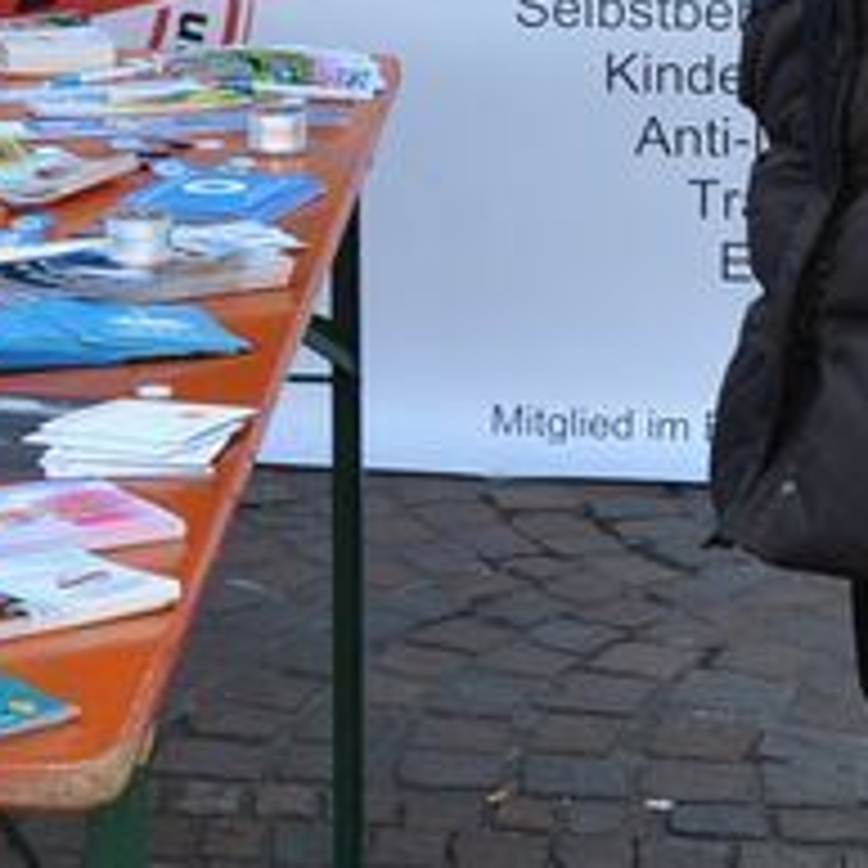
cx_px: 99
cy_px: -414
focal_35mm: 158
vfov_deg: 10.7
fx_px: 4482
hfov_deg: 11.0
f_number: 6.3
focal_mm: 24
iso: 200
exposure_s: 1/160
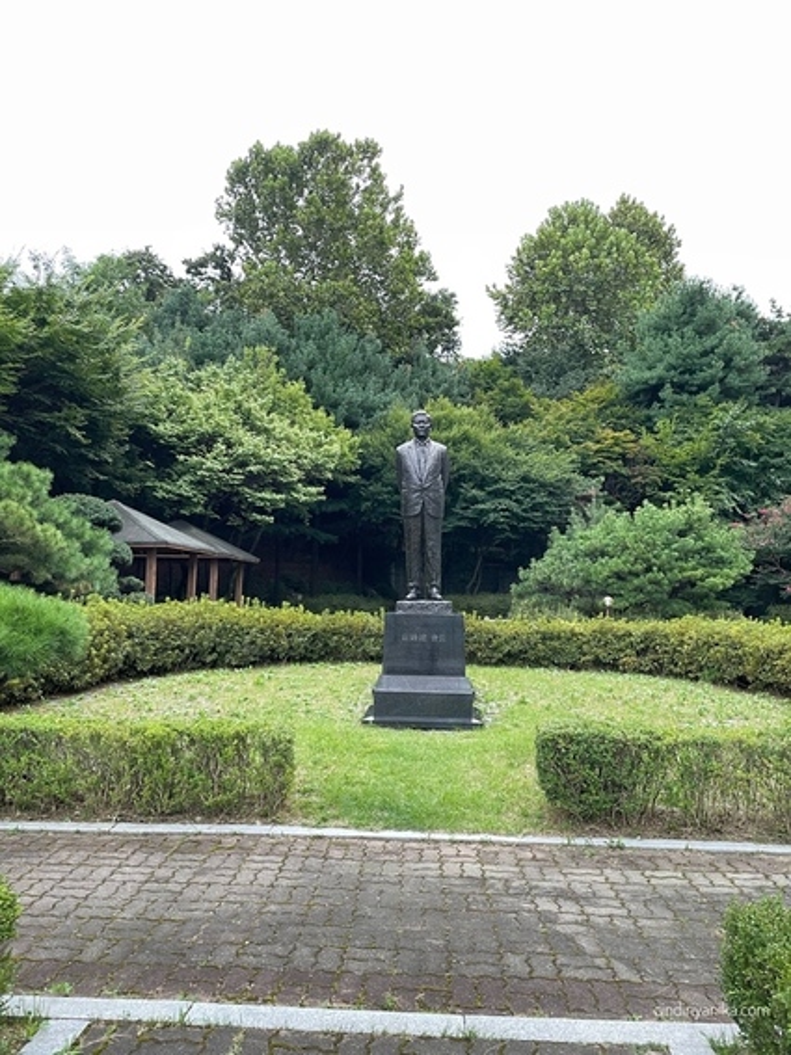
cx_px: 396
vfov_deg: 67.3
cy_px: 528
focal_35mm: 26
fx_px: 792
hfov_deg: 53.0
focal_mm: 4.2
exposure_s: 1/66
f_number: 1.6
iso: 125
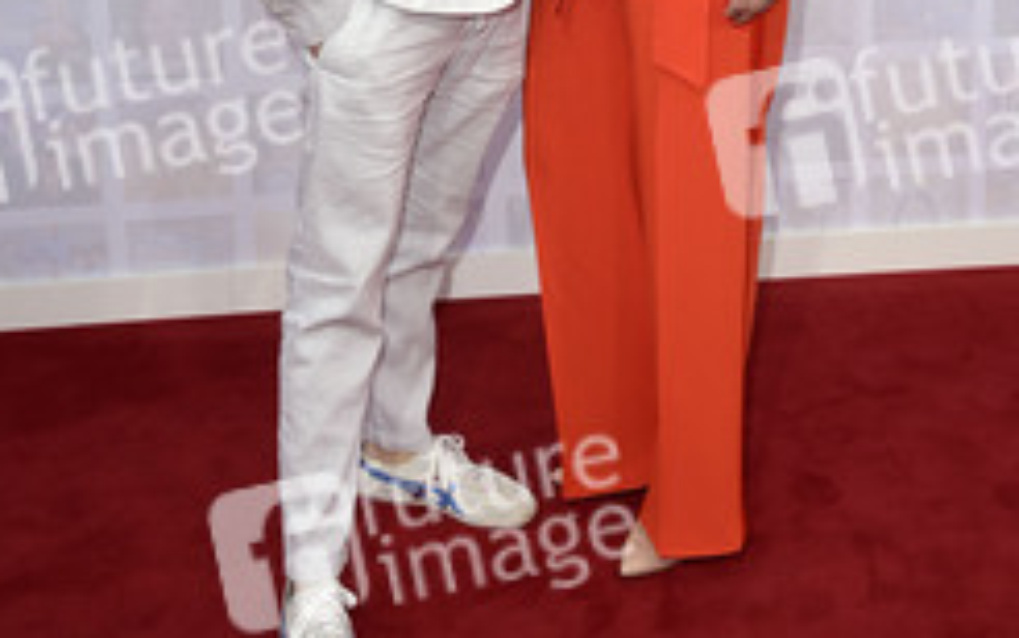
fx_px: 1750
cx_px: 543
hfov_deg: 32.4
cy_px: -87
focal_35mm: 63
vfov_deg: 19.7
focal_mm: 38
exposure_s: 1/200
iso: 640
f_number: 7.1
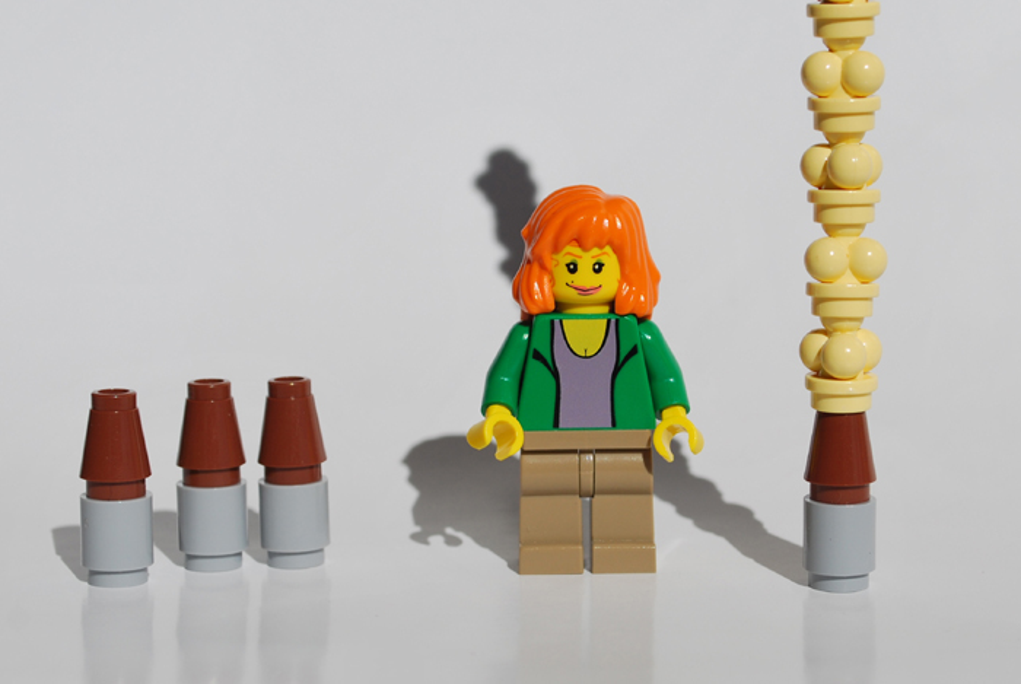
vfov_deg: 22.7
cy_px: 342
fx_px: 1704
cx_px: 510
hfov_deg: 33.4
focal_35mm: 60
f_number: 8
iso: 100
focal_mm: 40
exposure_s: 1/1000
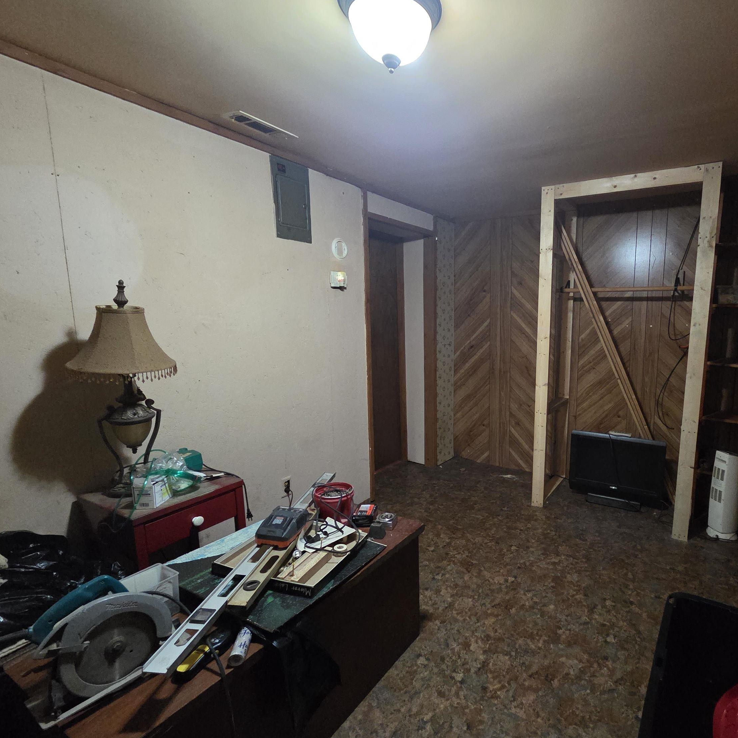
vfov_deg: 87.4
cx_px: 480
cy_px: 379
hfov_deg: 84.9
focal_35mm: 16
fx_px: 386
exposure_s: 1/24
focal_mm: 2.2
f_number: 2.2
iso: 1600
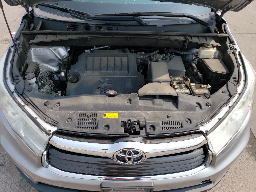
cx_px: 128
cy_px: 96
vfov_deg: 53.1
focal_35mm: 26
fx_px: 192
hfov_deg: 67.3
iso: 50
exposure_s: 1/2000
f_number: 1.5
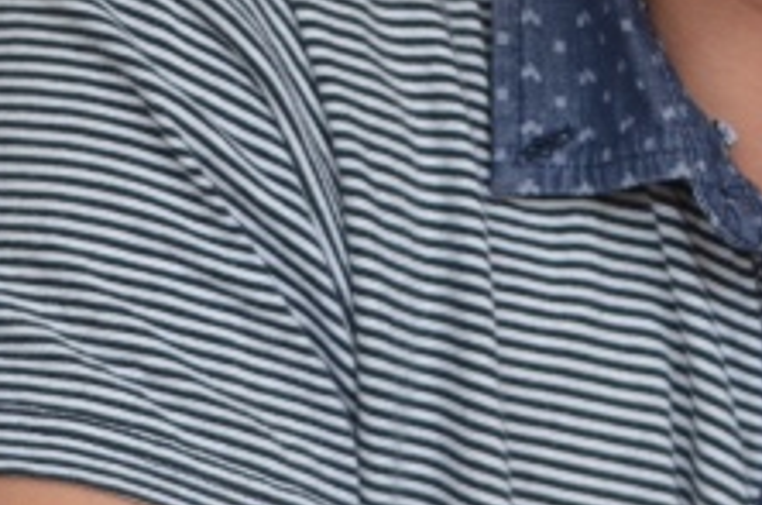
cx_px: 940
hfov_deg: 1.5
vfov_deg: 1.0
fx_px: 28535
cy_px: -295
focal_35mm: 1351
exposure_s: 1/250
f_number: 5.6
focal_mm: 250
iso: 560
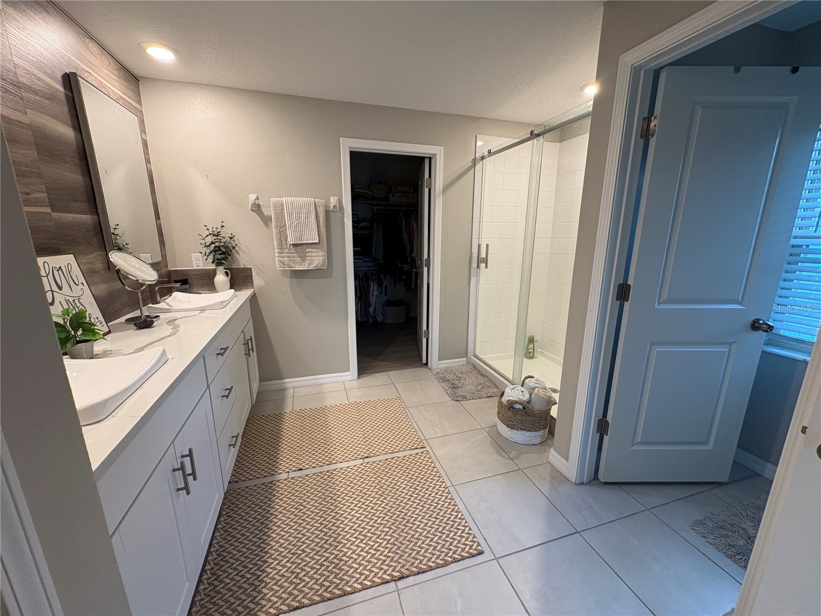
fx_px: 332
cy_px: 308
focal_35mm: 14
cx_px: 410
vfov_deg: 85.7
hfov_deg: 102.1
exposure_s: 1/60
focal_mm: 2.22
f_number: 2.2
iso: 200
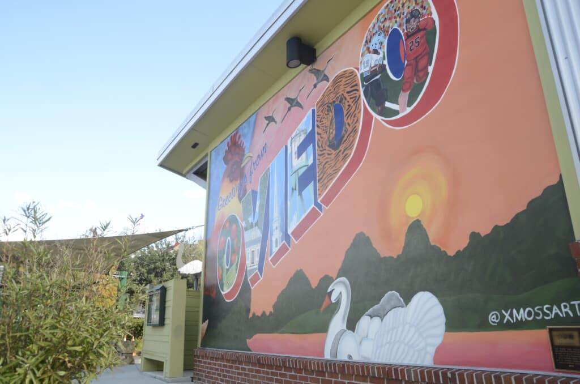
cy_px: 192
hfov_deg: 41.2
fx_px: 772
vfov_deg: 27.9
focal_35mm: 48
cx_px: 290
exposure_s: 1/80
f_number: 8
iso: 100
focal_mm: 32
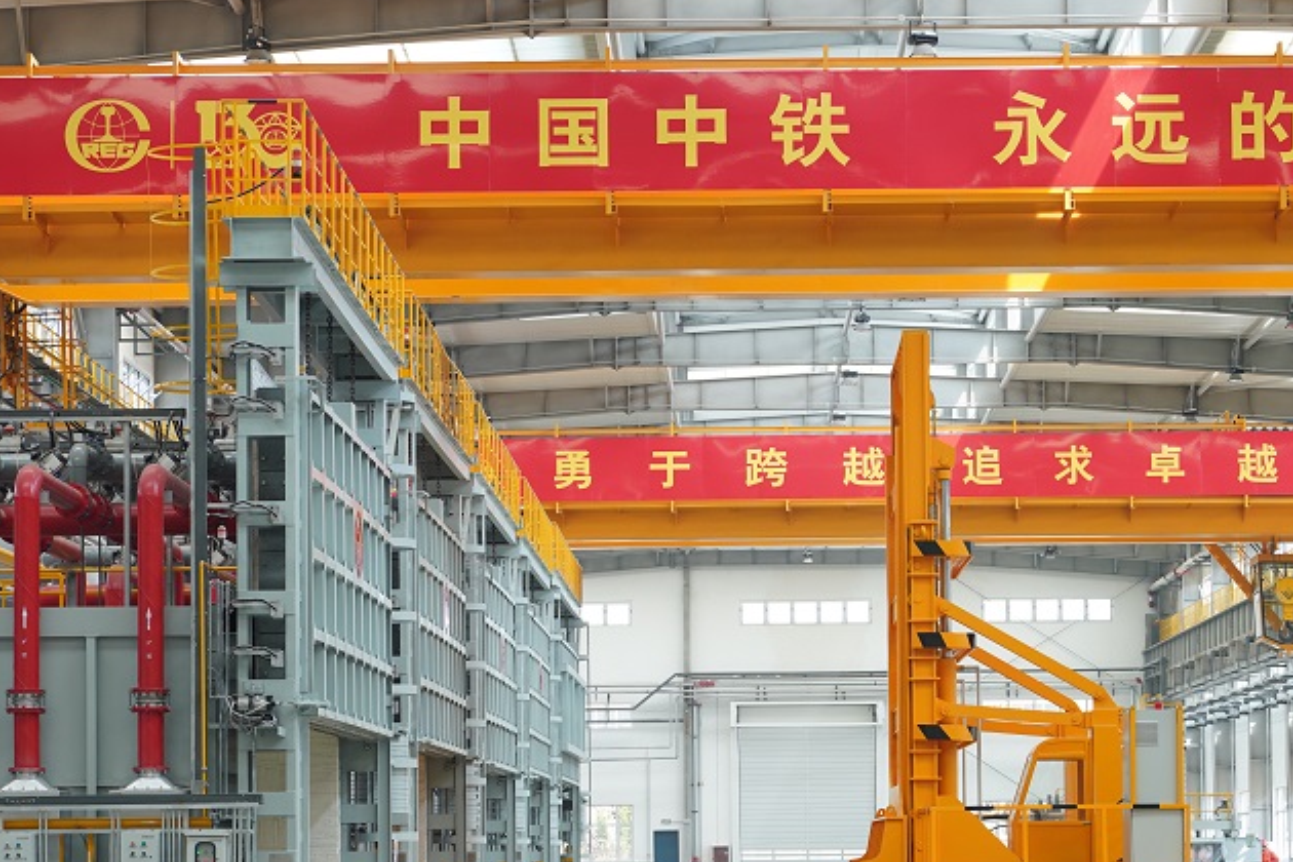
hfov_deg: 18.4
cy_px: 651
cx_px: 823
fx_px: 3986
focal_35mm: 111
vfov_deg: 12.3
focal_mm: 70
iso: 400
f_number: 5
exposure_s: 1/125
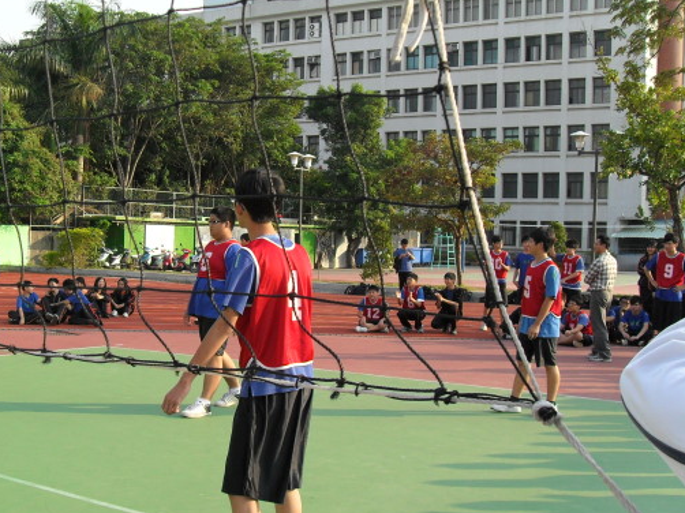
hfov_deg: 37.3
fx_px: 1009
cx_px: 254
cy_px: 303
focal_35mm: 51
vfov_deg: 28.5
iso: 100
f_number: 3
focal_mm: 7
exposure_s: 1/500
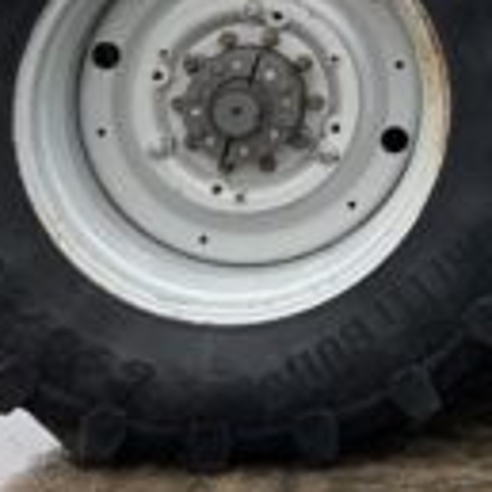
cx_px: 828
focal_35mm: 127
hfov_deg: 12.7
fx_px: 2042
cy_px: -195
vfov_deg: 13.1
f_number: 1.8
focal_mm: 3
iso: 80
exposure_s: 1/60
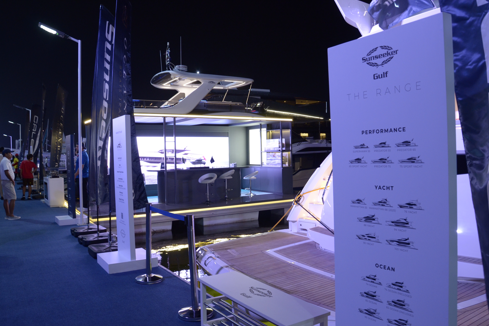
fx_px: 380
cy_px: 167
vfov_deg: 46.4
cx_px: 253
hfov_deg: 65.5
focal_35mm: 28
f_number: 6.3
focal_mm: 18
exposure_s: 1/25
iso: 1000
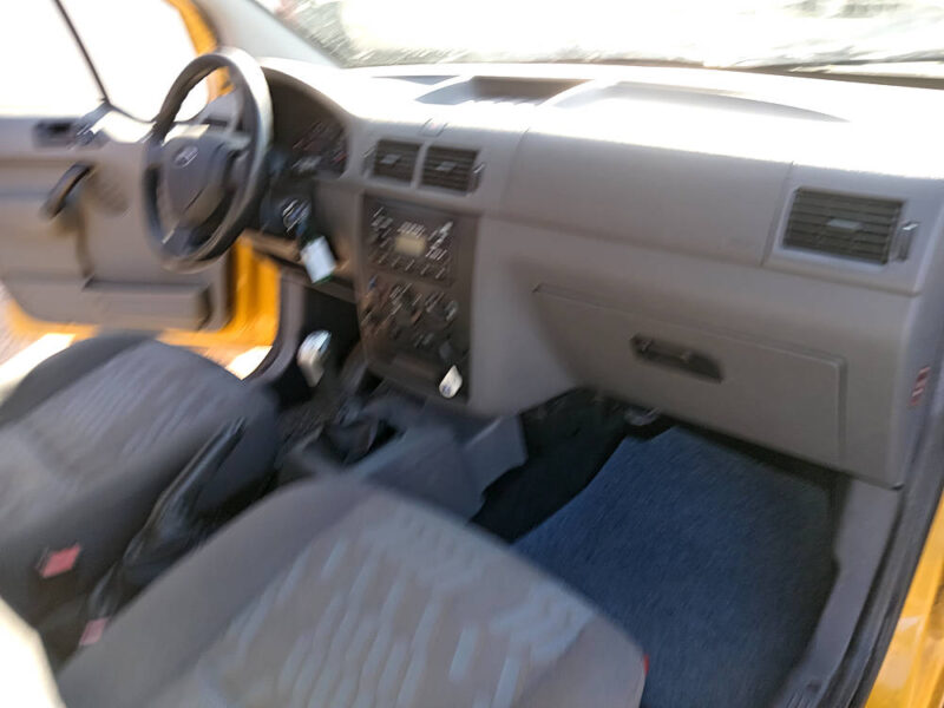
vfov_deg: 54.9
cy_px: 354
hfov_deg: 69.4
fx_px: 682
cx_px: 472
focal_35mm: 25
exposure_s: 1/50
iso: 129
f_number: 1.8
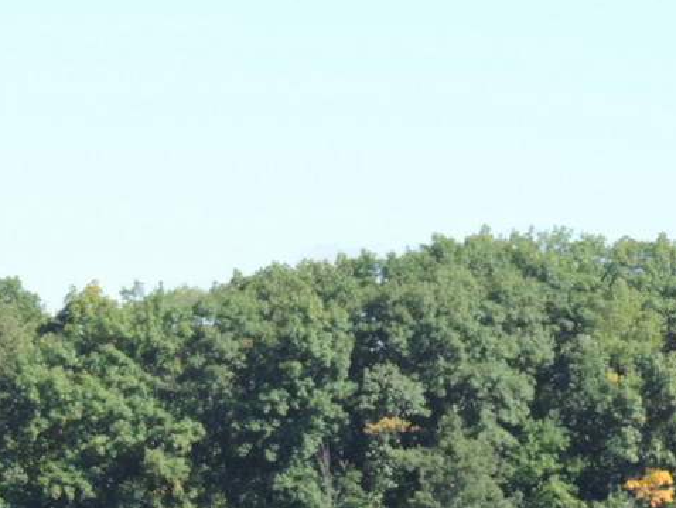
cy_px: 354
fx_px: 6487
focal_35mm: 332
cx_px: 175
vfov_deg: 4.5
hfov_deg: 6.0
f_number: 4.4
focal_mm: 27.6
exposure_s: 1/200
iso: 80
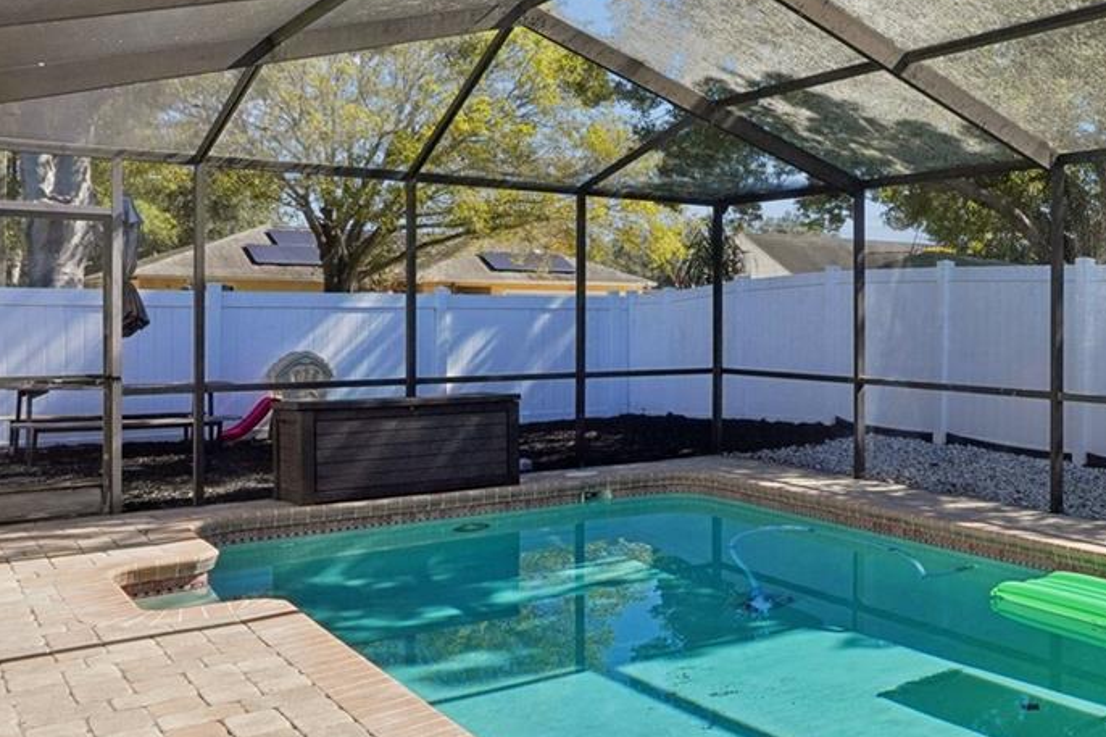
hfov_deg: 49.7
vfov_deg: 37.8
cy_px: 371
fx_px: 1075
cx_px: 950
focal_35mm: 35
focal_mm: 10
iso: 400
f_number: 8
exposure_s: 1/500
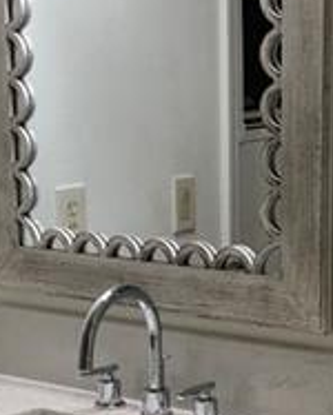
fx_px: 1378
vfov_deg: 16.9
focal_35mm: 112
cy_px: 391
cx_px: 162
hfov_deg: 13.8
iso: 20
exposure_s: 1/30
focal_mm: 4
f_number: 1.8
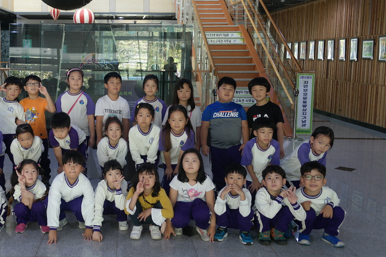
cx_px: 115
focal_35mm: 44
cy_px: 113
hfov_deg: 43.6
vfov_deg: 30.5
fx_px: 472
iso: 400
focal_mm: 20
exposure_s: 1/40
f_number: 3.5
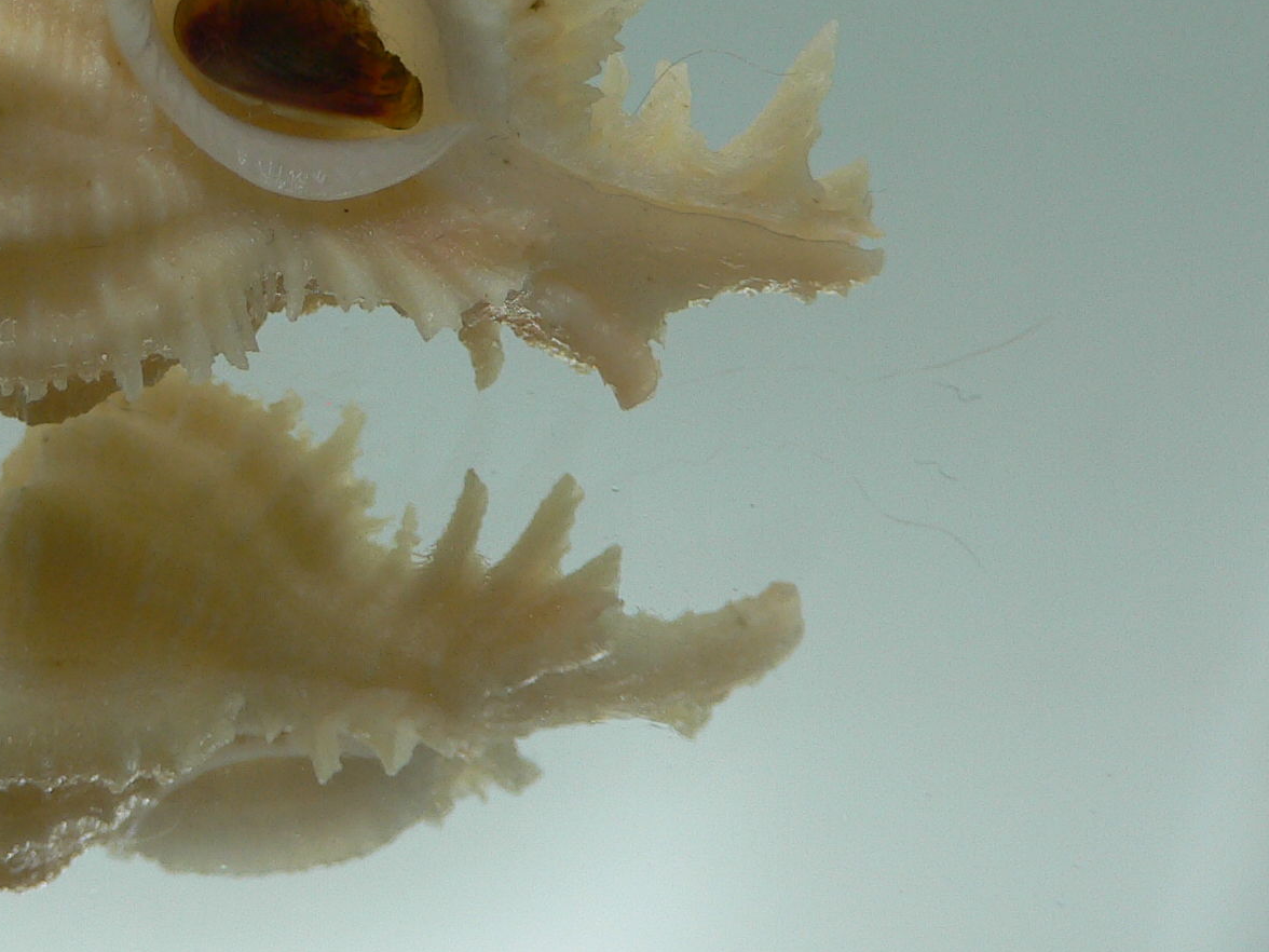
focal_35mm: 60
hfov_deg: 31.1
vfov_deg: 24.2
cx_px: 207
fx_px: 2200
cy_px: 243
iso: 80
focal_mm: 4.6
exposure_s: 1/100
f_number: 2.8
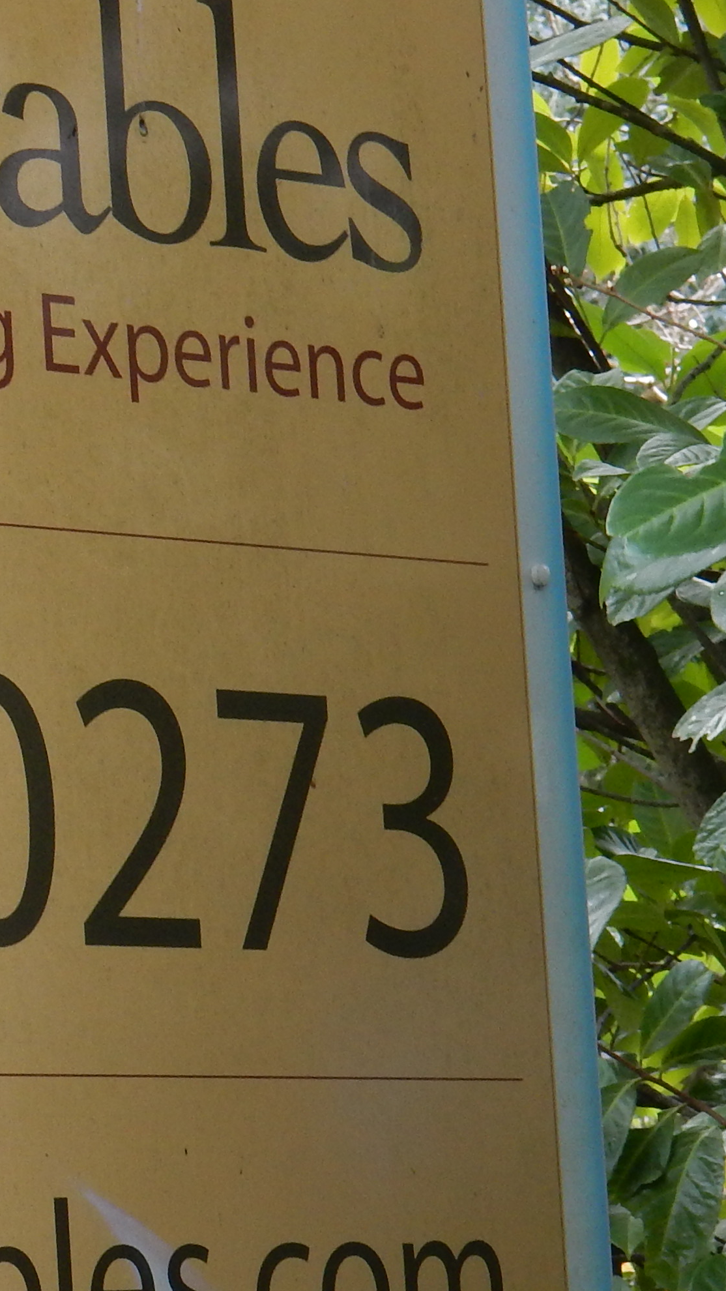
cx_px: -335
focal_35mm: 213
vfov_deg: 10.1
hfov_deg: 5.7
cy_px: 638
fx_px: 7288
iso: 140
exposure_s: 1/30
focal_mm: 14.9
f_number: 5
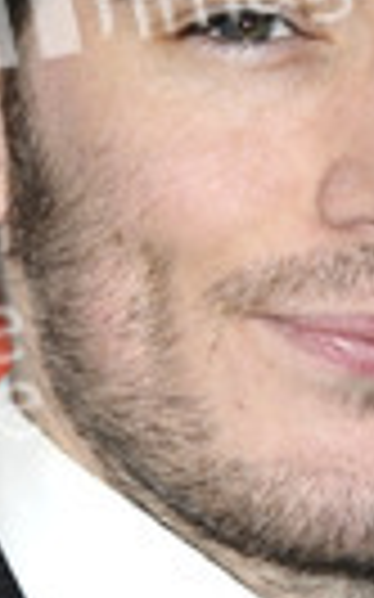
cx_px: 304
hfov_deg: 2.0
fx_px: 10849
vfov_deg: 3.2
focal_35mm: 665
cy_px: 189
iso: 200
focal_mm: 145
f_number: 4.5
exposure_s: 1/200
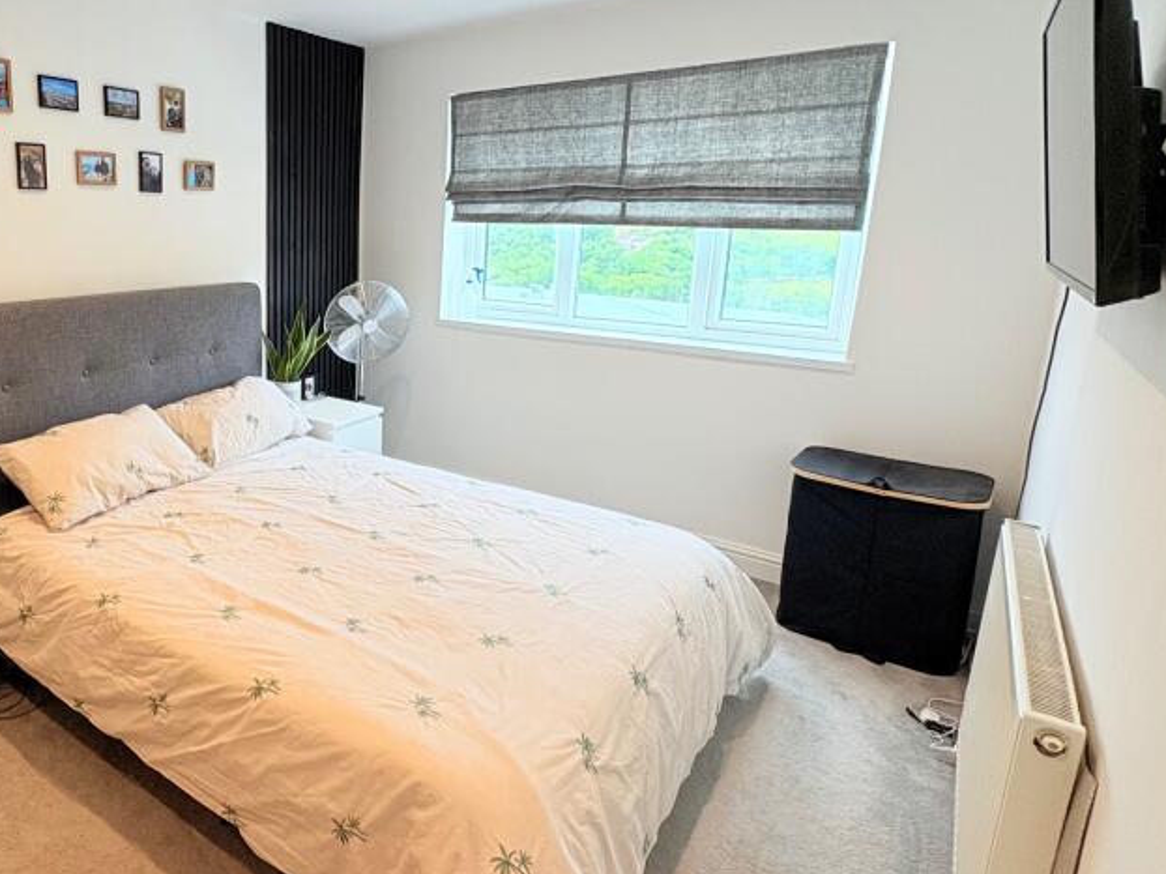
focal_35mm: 23
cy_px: 371
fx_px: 775
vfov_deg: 58.6
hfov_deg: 68.9
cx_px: 286
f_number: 2.2
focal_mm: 2.22
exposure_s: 1/100
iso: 80
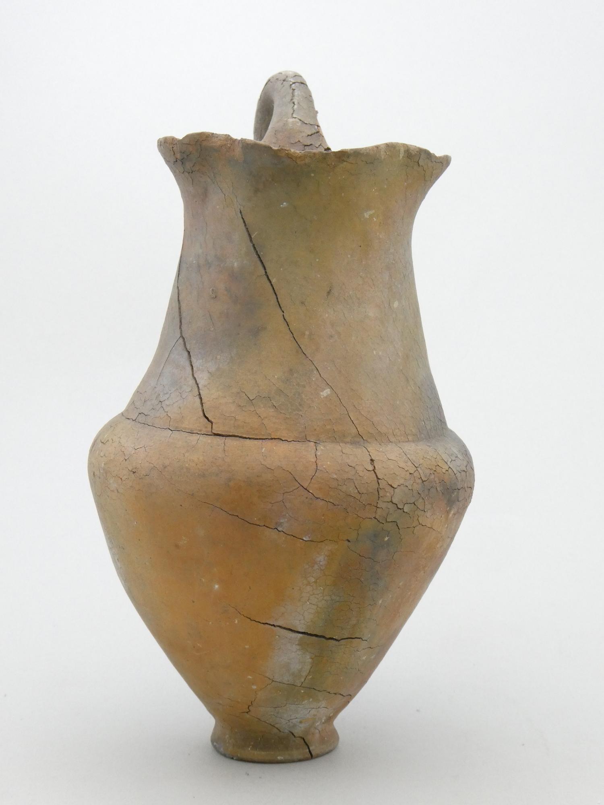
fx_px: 1512
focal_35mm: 65
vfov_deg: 29.8
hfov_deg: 22.6
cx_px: 302
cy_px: 402
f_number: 5.6
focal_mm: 11.7
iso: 400
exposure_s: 1/25
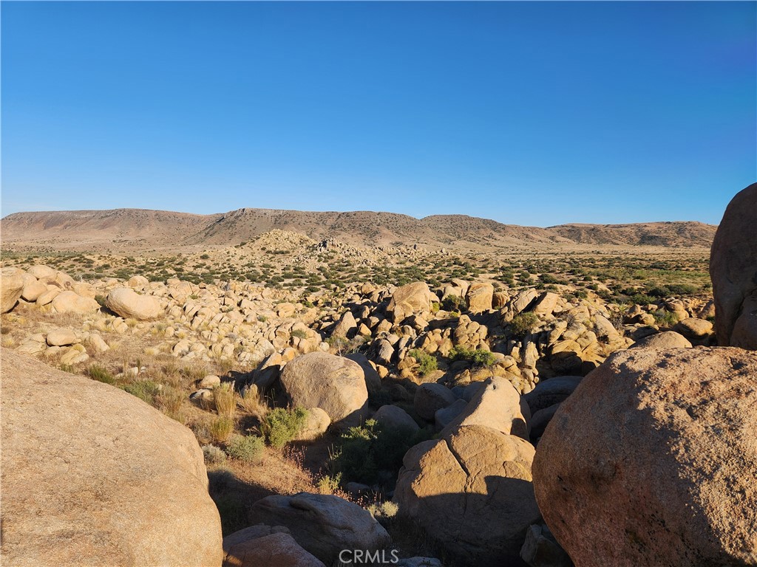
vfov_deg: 58.9
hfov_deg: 73.9
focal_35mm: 23
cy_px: 284
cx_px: 378
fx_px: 503
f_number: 1.8
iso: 20
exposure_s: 1/1513
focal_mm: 5.4
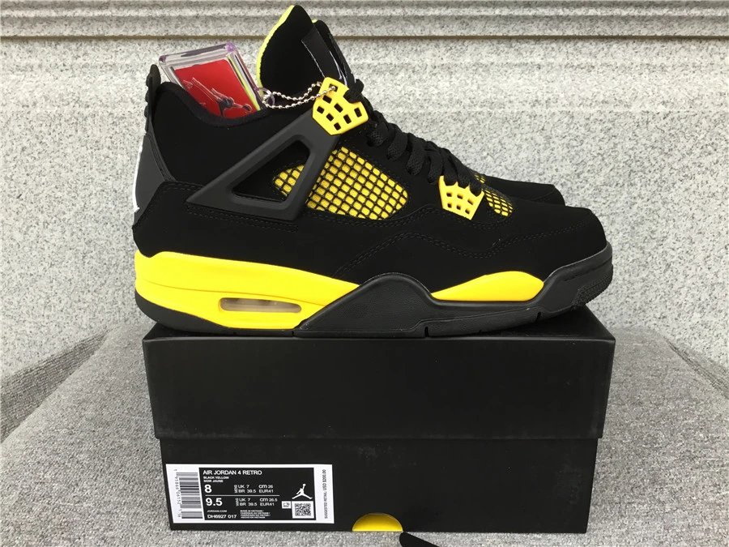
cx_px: 364
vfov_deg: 45.4
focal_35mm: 31
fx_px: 653
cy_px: 274
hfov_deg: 58.4
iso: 32
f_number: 2.4
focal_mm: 3.3
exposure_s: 1/33
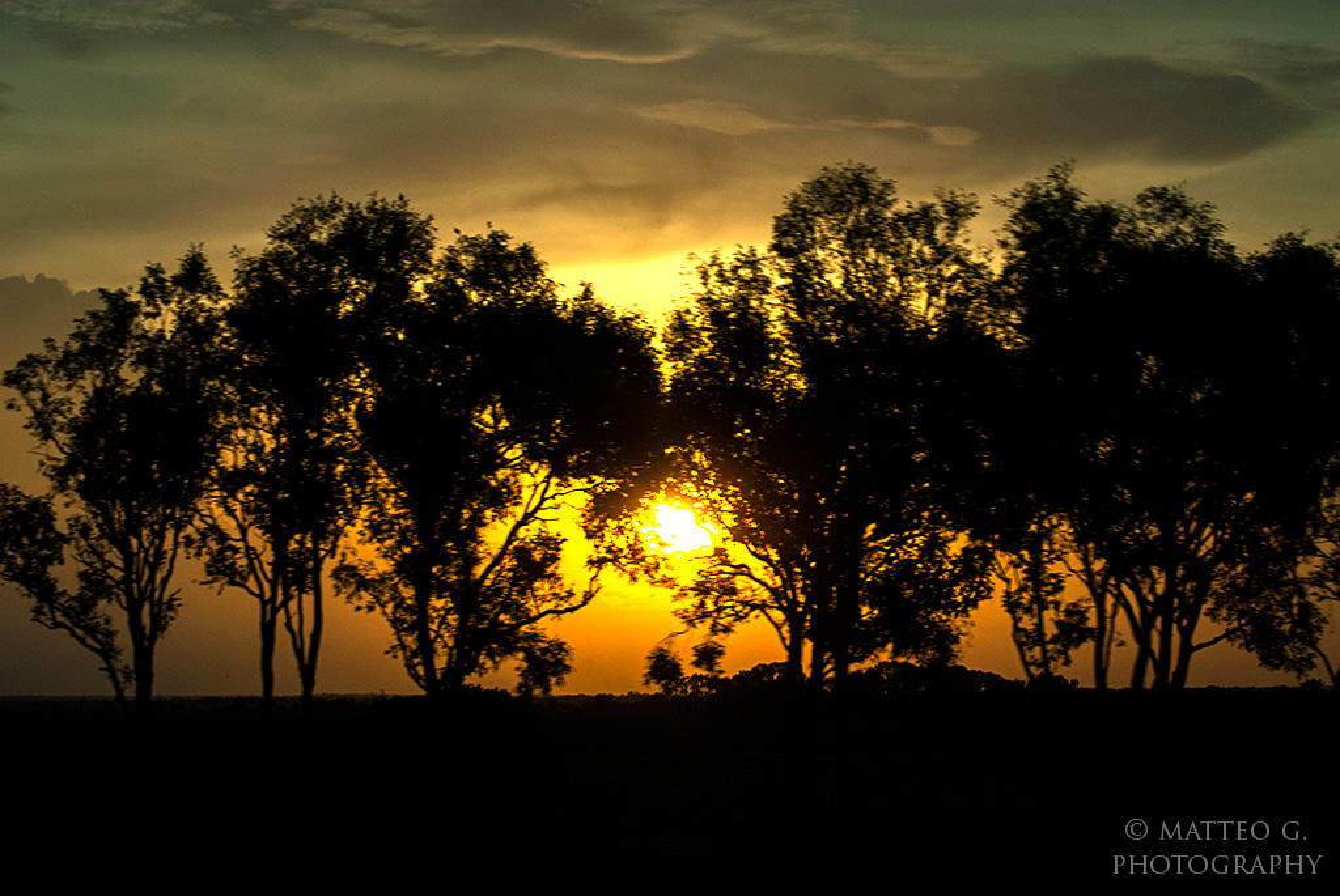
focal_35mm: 105
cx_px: 670
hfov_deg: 19.4
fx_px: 3912
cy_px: 448
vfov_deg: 13.1
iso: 200
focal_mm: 70
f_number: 10
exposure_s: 1/250
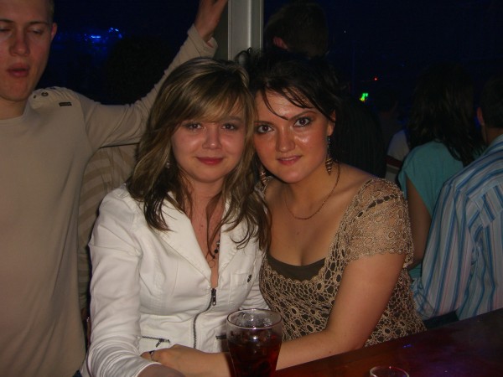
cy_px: 188
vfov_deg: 37.7
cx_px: 252
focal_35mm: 38
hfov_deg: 49.0
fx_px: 552
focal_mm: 7.9
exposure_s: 1/60
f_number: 2.8
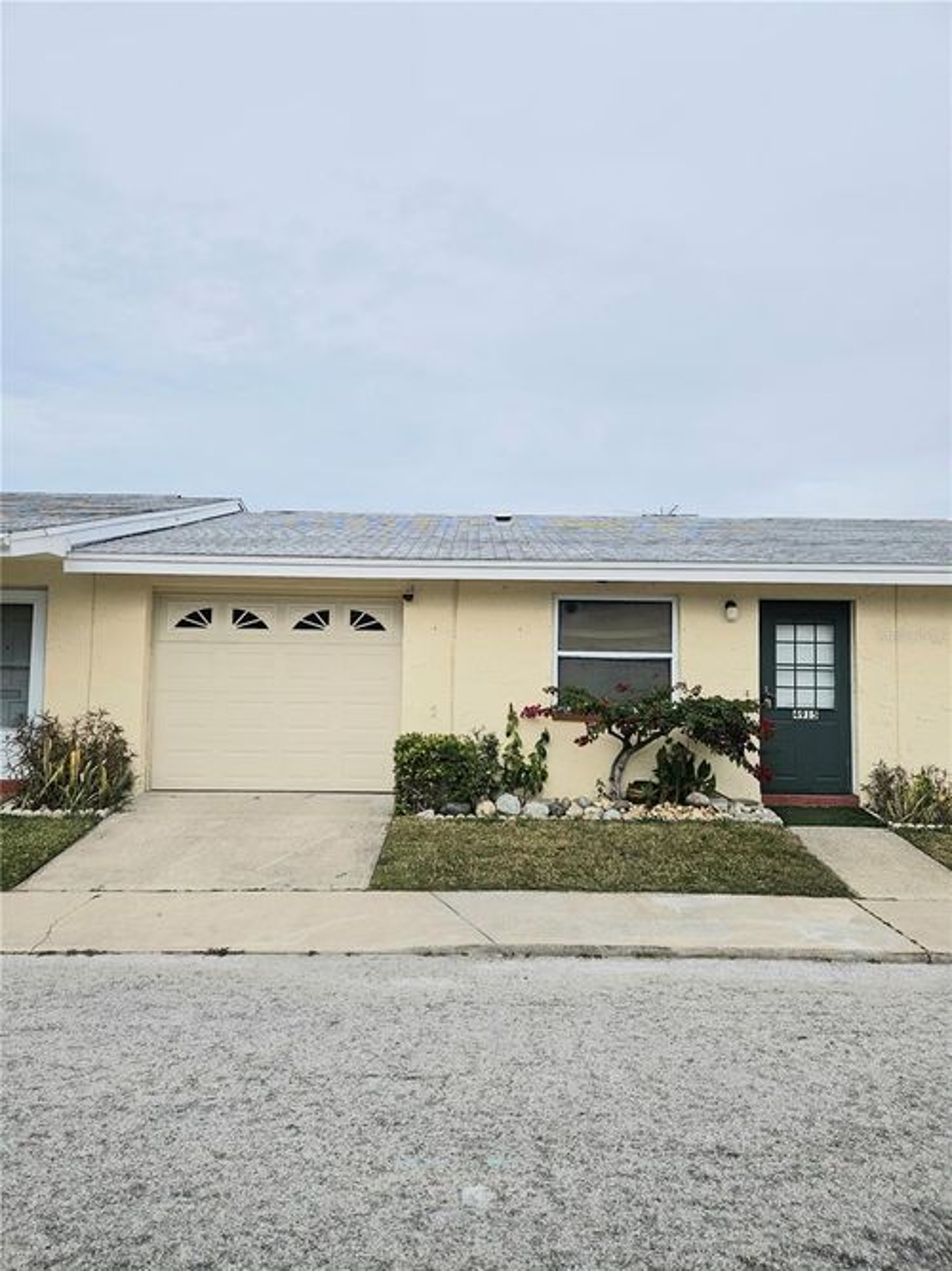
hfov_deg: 58.9
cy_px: 636
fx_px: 844
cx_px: 476
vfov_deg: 73.9
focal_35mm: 23
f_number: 1.8
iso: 25
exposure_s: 1/1250
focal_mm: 5.4
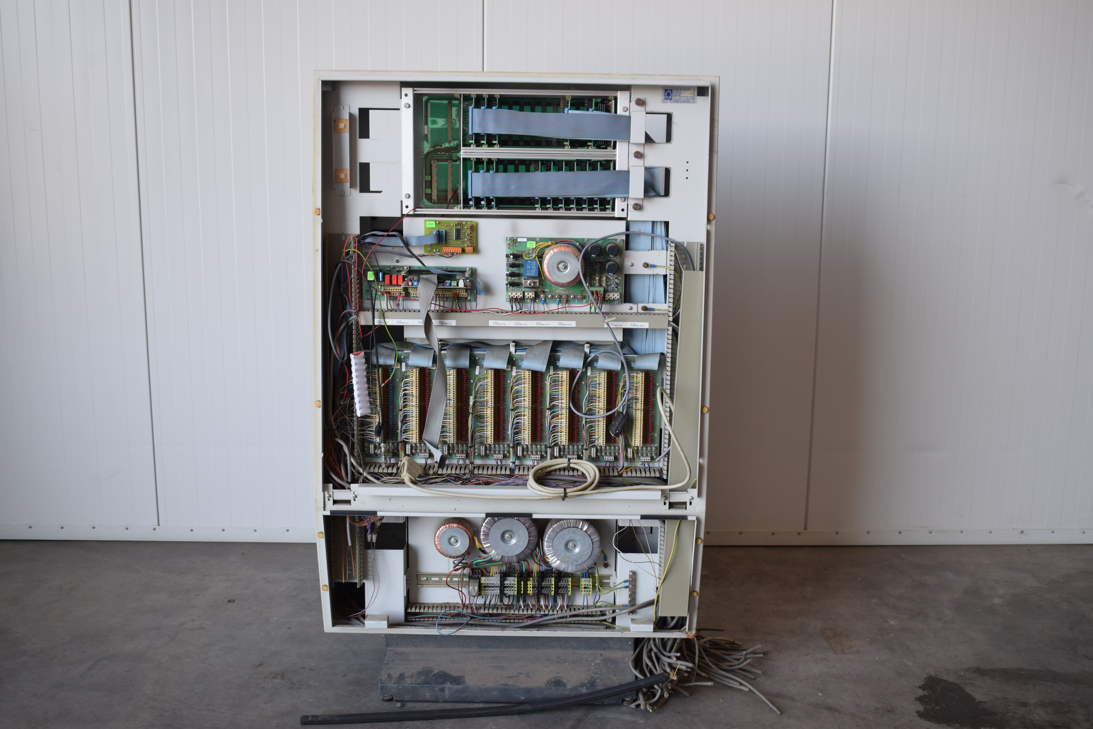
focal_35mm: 36
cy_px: 364
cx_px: 546
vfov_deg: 36.9
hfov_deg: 53.1
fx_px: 1093
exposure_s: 1/125
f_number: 5.6
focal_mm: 24
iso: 400
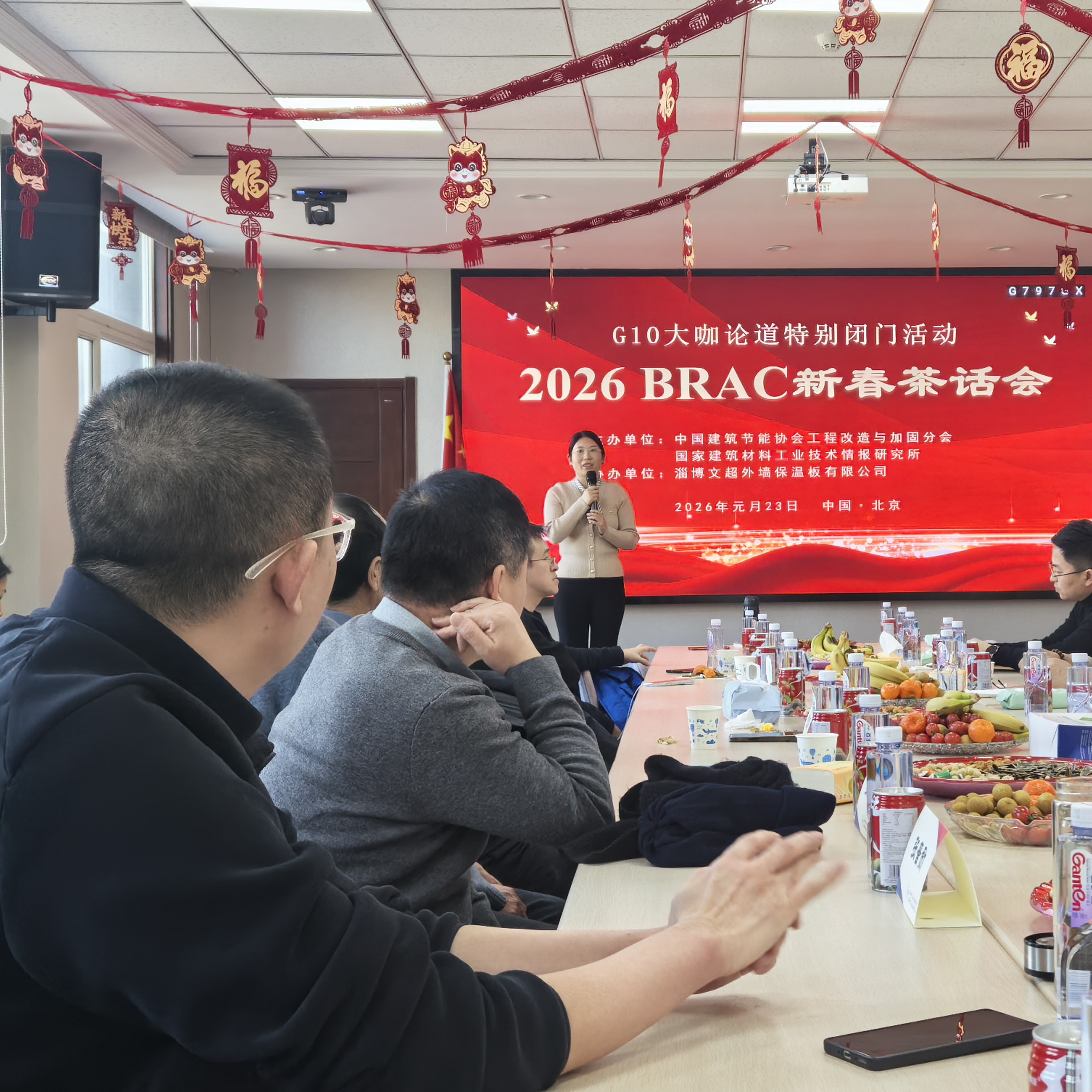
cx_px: 823
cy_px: 516
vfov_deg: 31.6
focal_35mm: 54
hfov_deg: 31.1
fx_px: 1927
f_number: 1.8
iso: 64
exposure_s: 1/100
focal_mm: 5.35
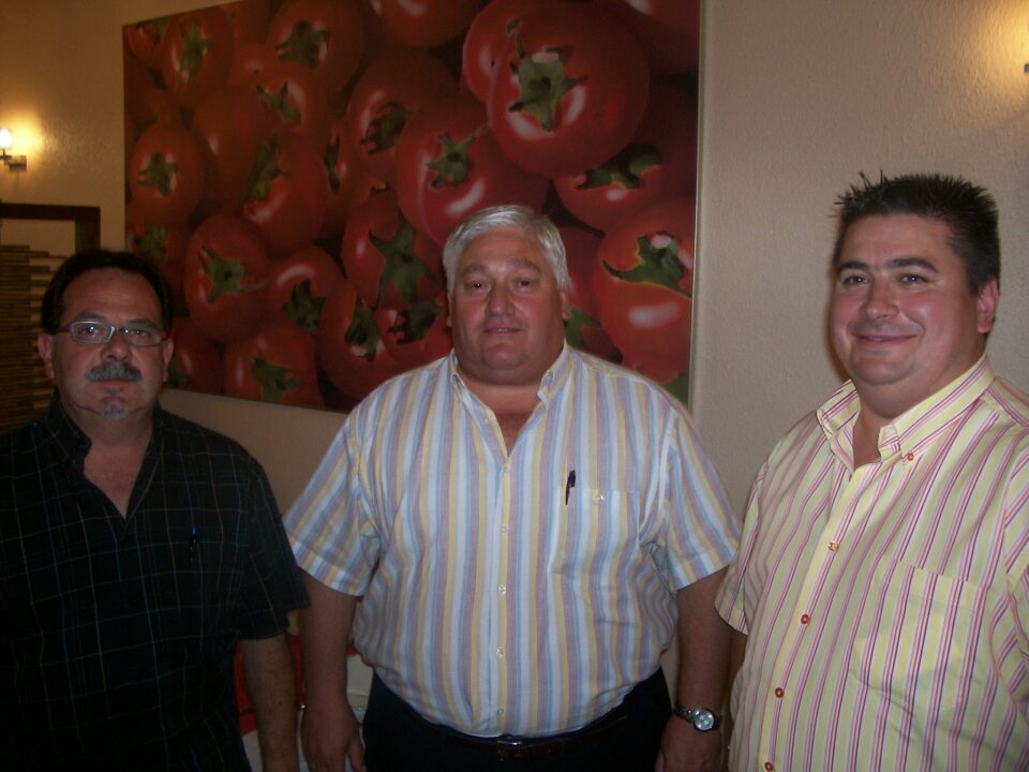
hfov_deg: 54.0
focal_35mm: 34
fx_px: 1011
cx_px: 514
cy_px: 386
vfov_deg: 41.8
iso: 80
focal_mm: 5.6
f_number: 2.7
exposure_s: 1/64
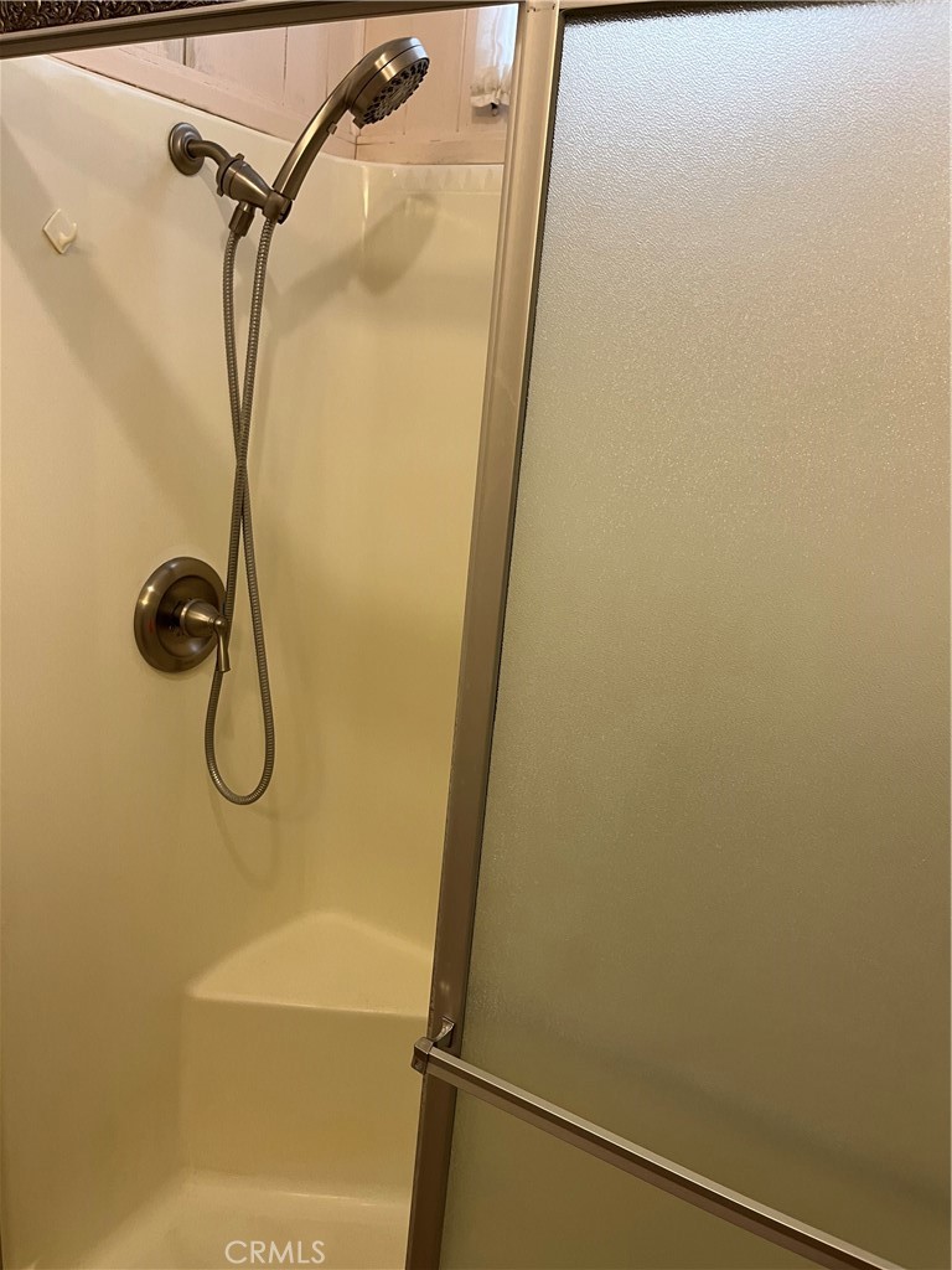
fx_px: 953
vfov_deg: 67.3
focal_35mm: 26
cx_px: 476
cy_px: 635
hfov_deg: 53.1
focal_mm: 5.1
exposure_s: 1/60
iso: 80
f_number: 1.6
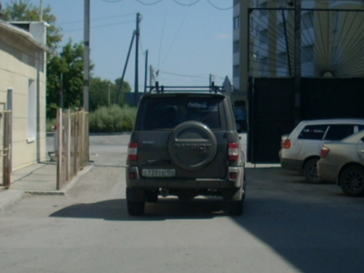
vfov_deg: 38.7
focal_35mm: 37
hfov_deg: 50.1
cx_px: 182
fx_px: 389
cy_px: 136
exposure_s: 1/500
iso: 64
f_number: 5.6
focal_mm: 6.2
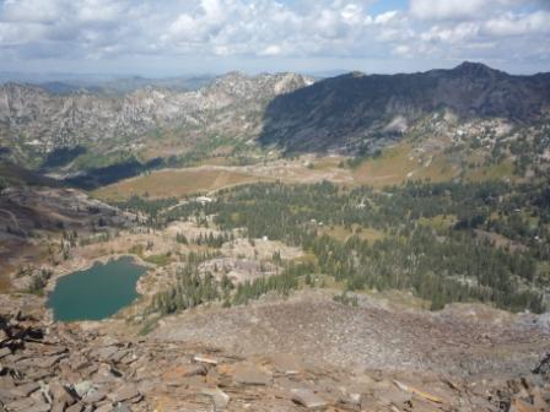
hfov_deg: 60.0
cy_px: 206
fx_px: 477
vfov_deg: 46.8
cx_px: 275
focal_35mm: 30
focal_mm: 5.2
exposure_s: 1/400
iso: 100
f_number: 5.6
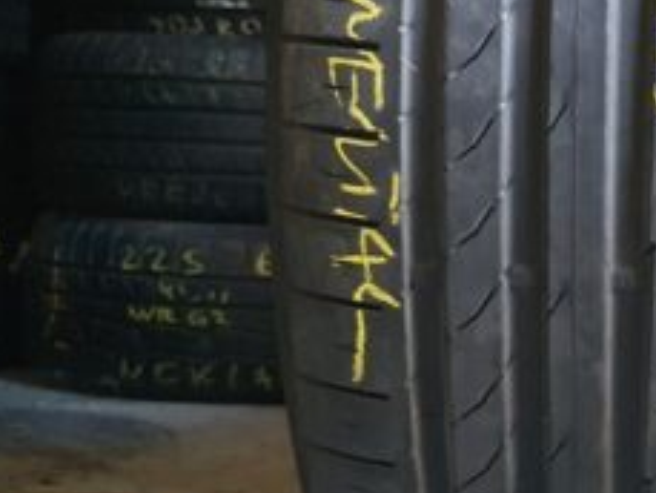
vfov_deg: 21.6
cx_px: 845
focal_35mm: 68
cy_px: 221
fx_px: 1289
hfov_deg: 24.9
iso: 640
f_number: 1.5
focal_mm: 4.32
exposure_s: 1/40
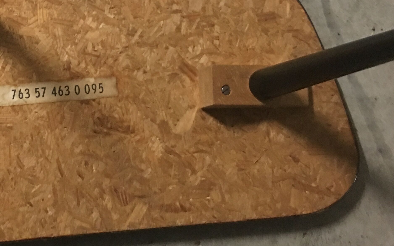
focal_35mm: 66
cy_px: 62
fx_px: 709
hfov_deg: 30.3
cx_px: 81
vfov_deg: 19.6
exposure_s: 1/4
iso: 100
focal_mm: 4.15
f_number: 2.2
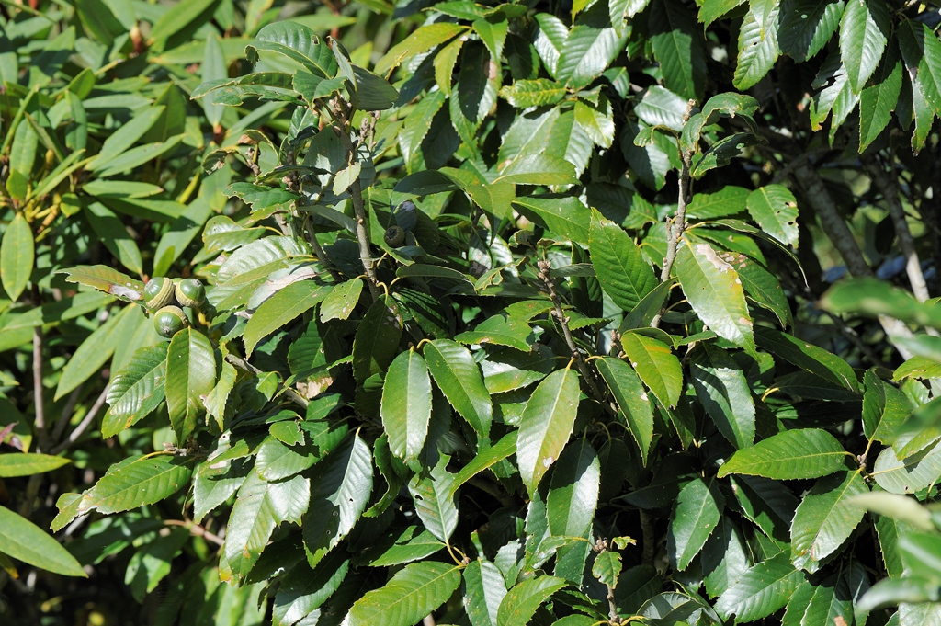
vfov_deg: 13.0
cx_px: 470
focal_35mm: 105
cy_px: 313
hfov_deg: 19.5
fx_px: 2742
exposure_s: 1/200
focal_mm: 105
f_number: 11
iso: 200
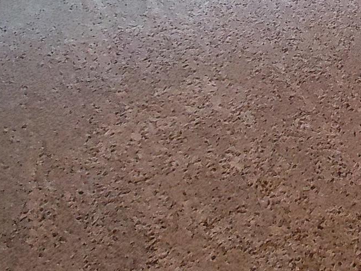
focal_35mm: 59
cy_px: -242
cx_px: 455
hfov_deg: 27.8
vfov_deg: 18.3
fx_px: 615
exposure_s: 1/59
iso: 320
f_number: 2.2
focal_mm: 1.8
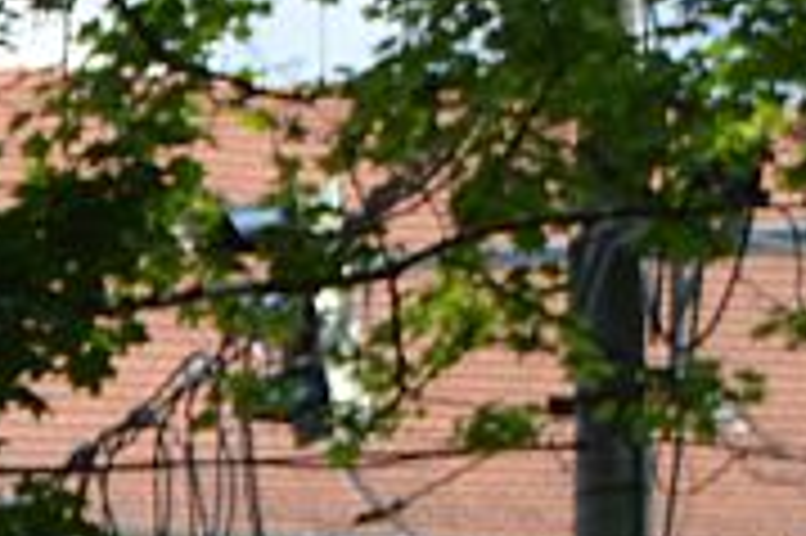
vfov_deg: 3.8
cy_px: 1874
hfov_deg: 5.3
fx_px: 7829
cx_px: -2103
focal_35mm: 350
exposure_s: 1/250
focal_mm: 32
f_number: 8
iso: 100
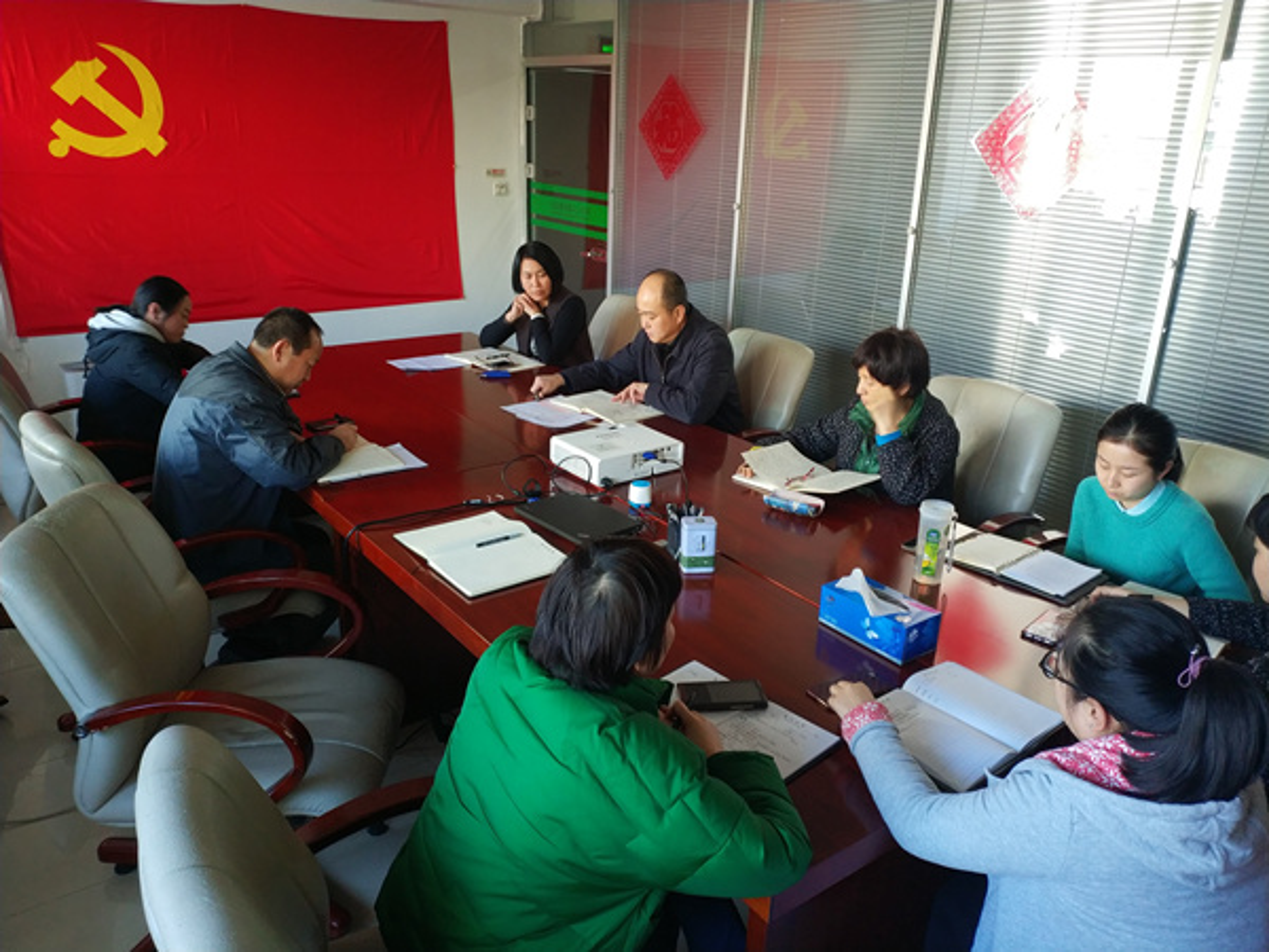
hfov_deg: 56.8
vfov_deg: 44.2
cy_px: 476
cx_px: 634
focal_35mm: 32
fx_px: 1173
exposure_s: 1/25
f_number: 2
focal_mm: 4.5
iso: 253
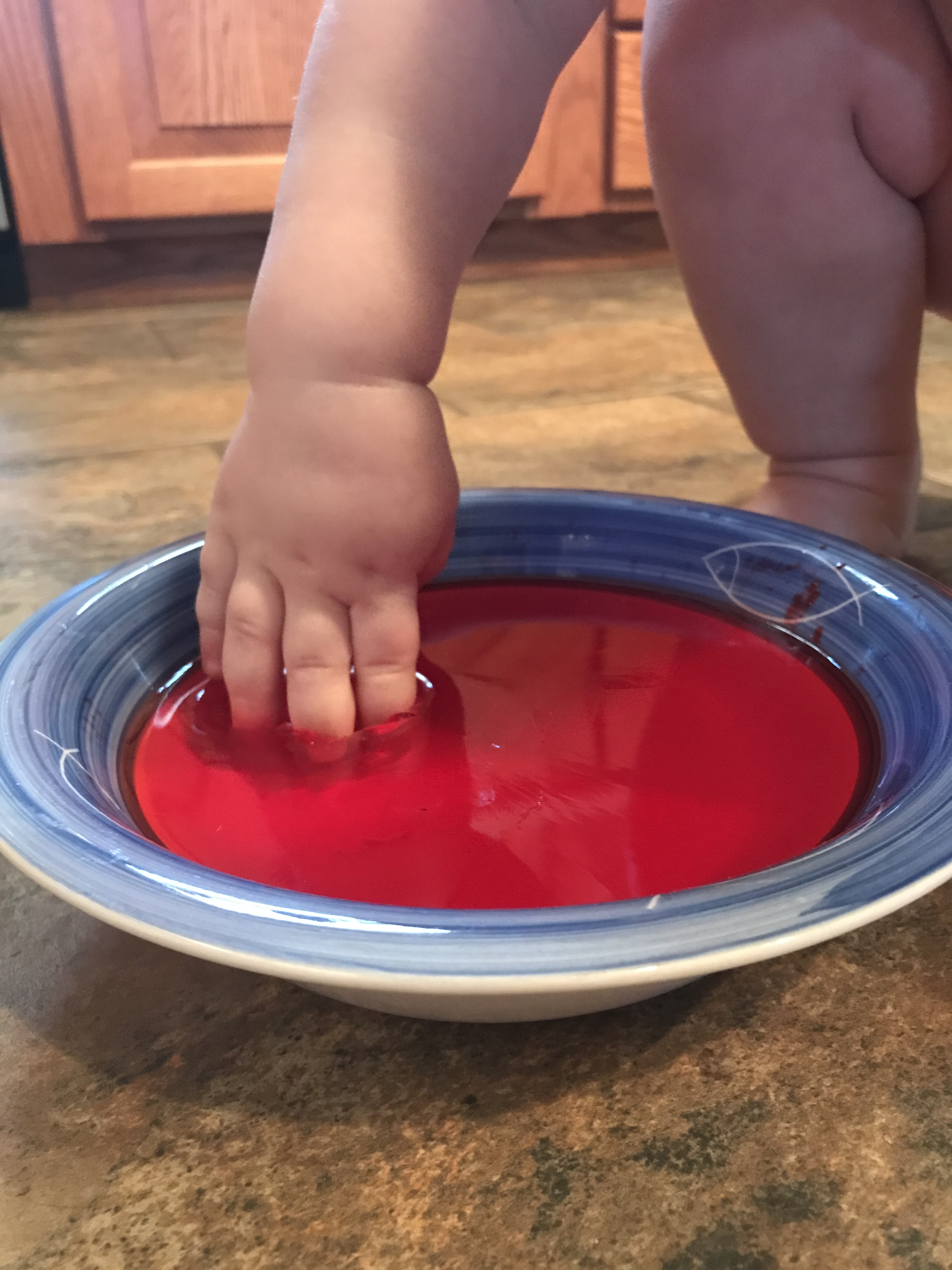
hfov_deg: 49.7
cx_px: 476
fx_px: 1027
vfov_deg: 63.4
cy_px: 635
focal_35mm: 28
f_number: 1.8
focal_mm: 3.99
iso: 100
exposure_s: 1/5
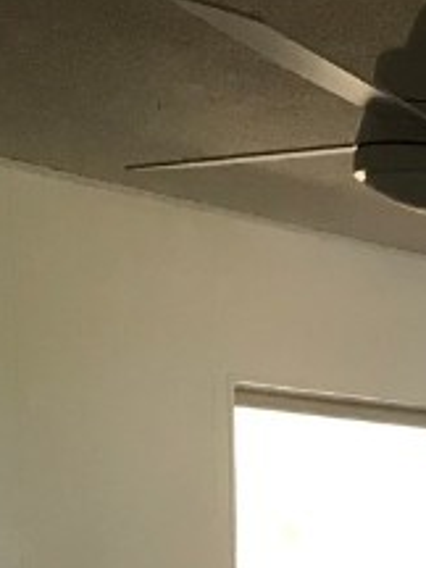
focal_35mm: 133
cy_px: 847
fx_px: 2182
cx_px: 1070
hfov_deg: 9.7
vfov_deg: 13.9
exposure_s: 1/17
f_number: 1.8
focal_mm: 3.99
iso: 40
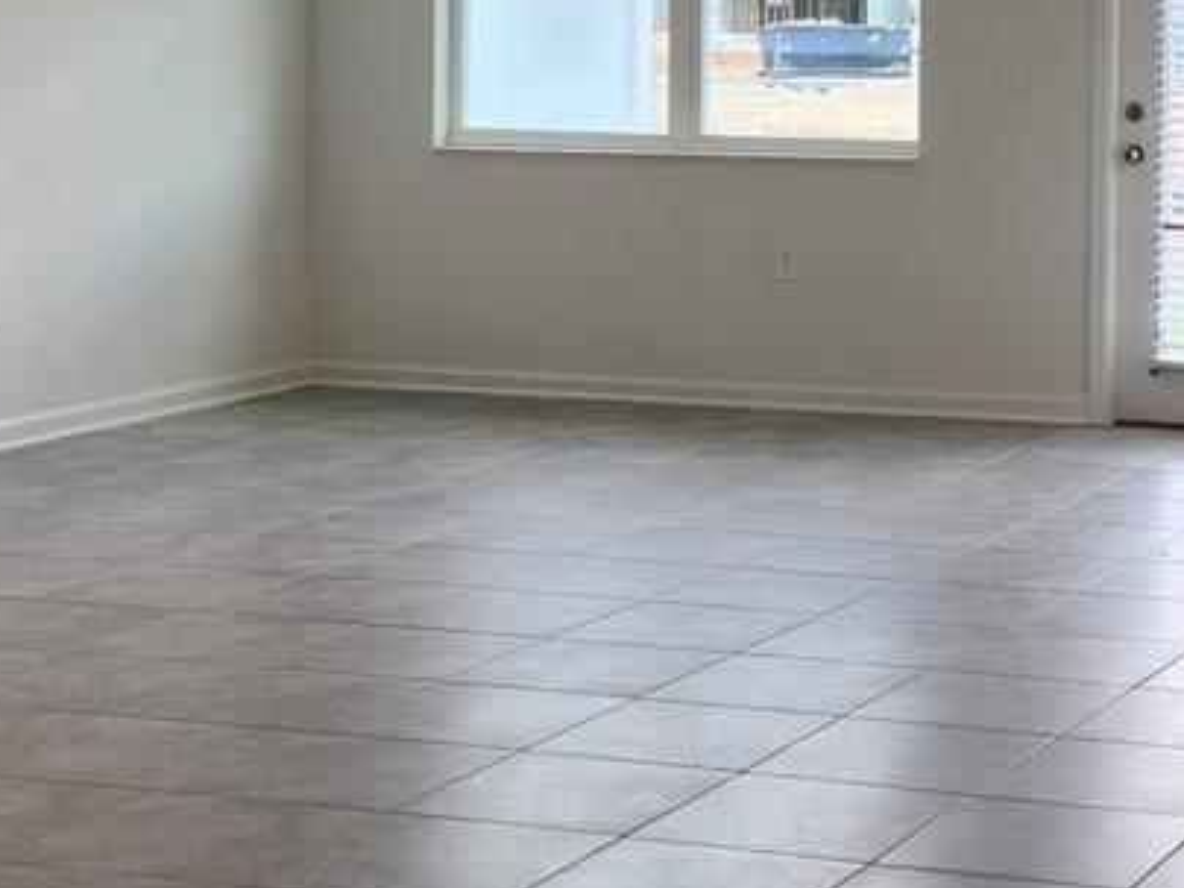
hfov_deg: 20.9
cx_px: 1172
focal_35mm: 91
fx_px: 3113
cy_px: 88
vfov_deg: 16.0
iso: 50
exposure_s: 1/120
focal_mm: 5.4
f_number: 1.8
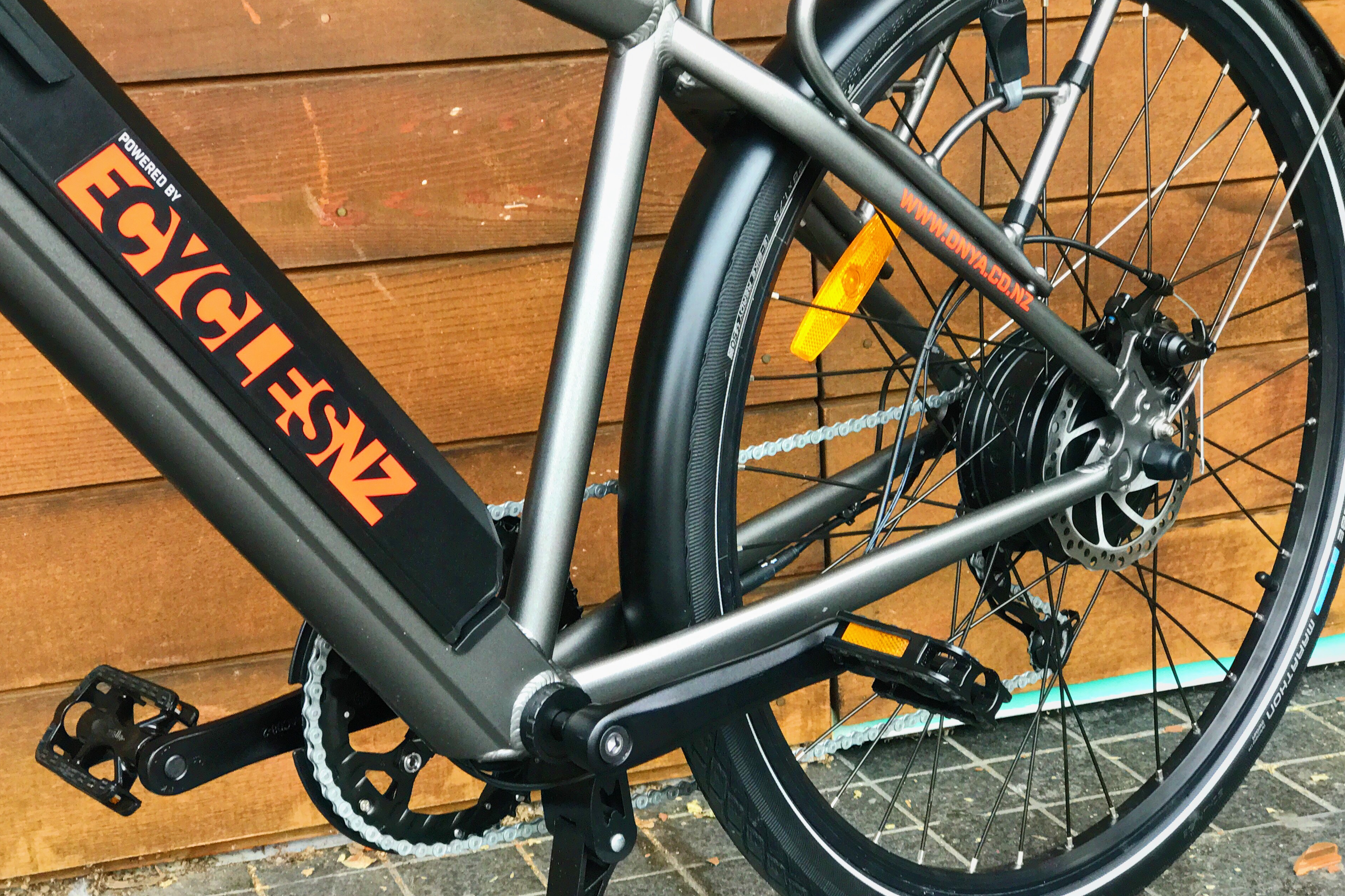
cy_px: 437
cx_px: 637
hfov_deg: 31.9
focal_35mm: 63
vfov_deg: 21.6
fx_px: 2353
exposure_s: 1/50
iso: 100
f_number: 2.8
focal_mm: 6.6
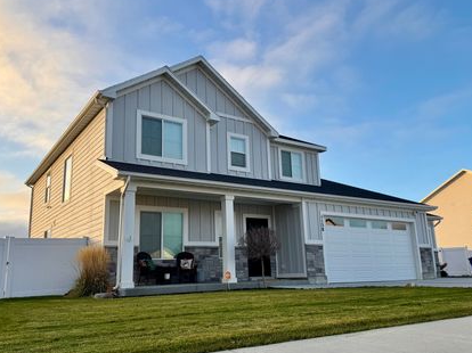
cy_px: 183
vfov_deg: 48.2
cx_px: 227
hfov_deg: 61.7
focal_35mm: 29
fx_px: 395
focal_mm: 6.76
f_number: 1.78
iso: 80
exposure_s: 1/1767
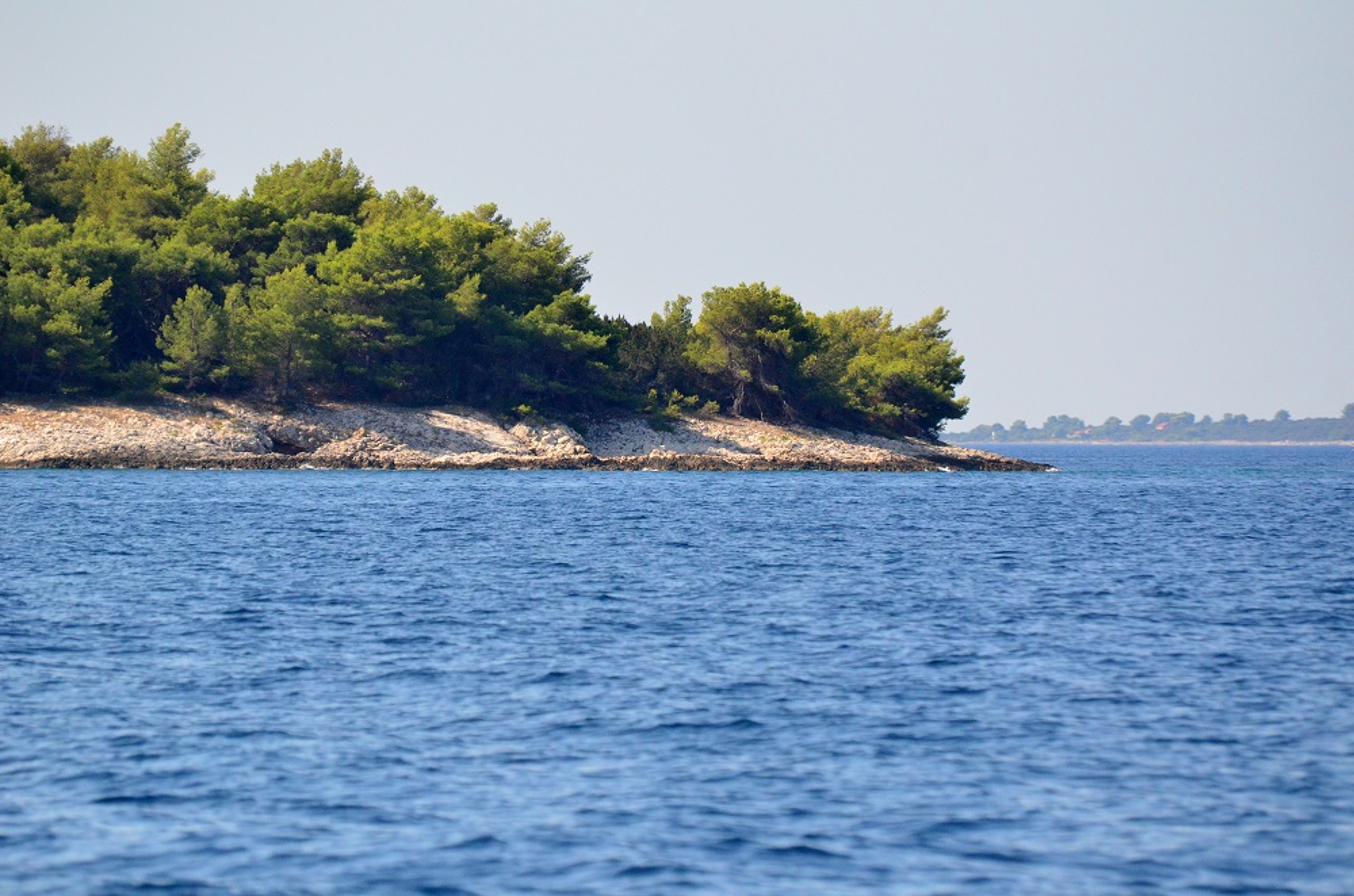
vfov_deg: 4.1
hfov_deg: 6.3
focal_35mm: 330
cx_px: 677
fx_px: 12384
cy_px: 448
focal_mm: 220
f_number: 5.3
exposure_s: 1/8000
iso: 1800
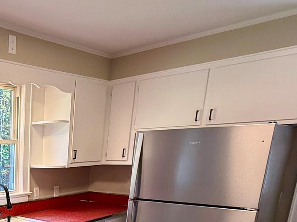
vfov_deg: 32.8
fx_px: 335
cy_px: 237
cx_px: -53
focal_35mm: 39
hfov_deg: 37.3
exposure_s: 1/99
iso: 160
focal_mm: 2.22
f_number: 2.2
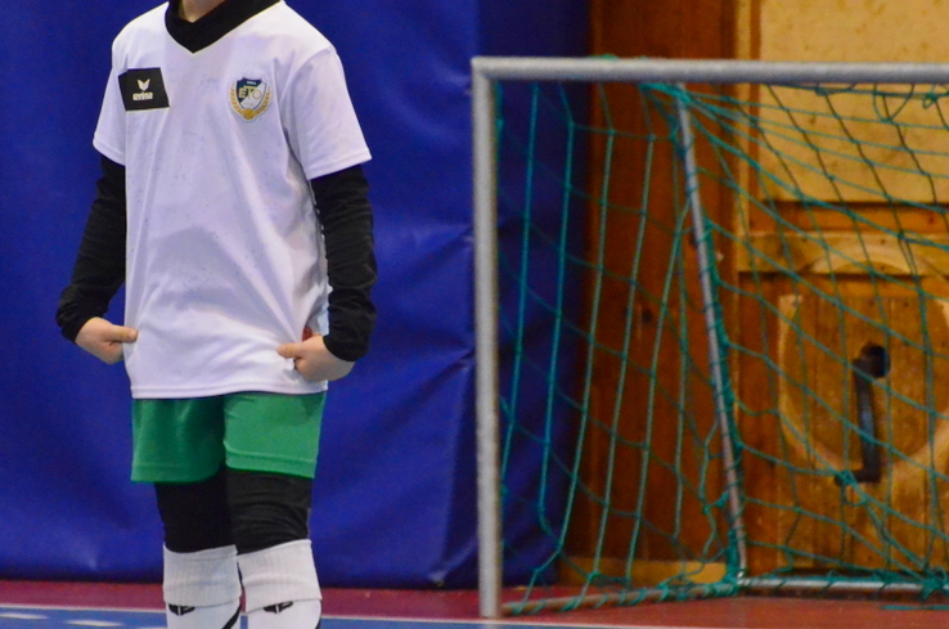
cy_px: 305
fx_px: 12839
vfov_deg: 2.8
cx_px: 350
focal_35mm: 488
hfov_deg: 4.2
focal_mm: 200
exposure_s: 1/640
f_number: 5.3
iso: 6400
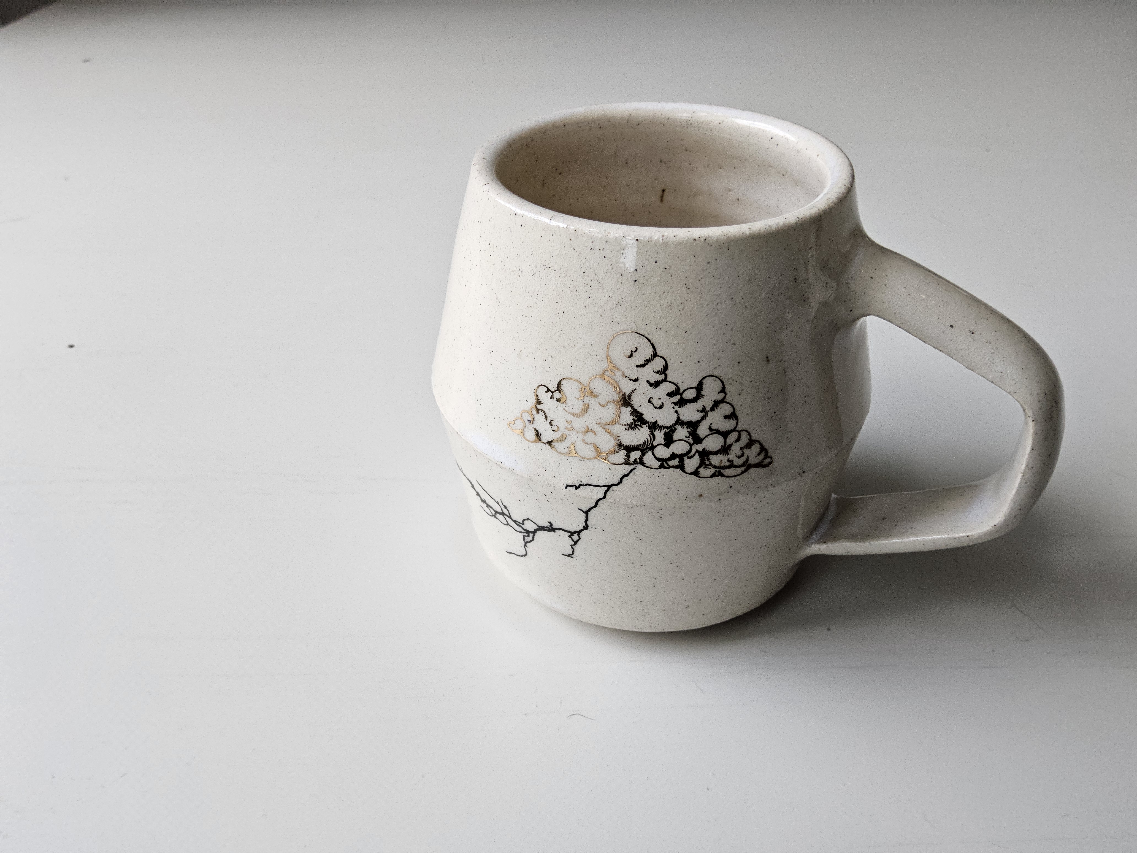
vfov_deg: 58.9
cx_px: 568
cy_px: 426
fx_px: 755
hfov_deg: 73.9
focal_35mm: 23
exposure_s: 1/120
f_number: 2
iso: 200
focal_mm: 3.08
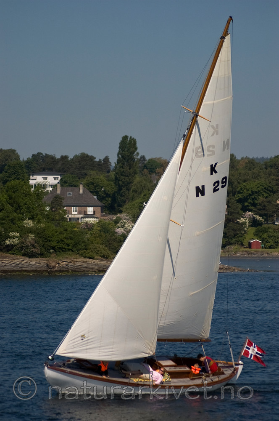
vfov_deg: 11.2
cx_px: 140
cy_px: 210
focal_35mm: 183
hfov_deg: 7.5
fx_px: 2133
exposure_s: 1/4000
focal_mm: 122
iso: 200
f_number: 4.2
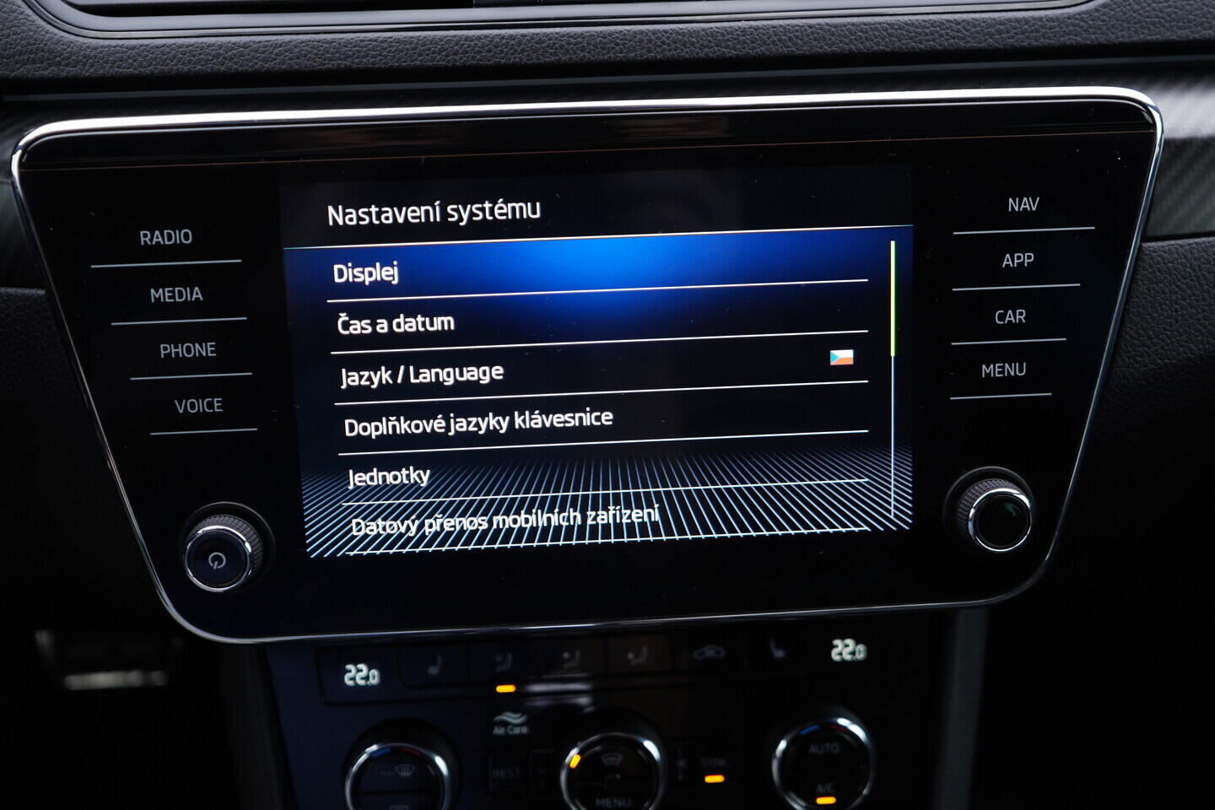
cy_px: 405
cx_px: 608
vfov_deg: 36.9
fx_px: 1215
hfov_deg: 53.1
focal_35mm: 36
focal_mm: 24
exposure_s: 1/40
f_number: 2.8
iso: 200
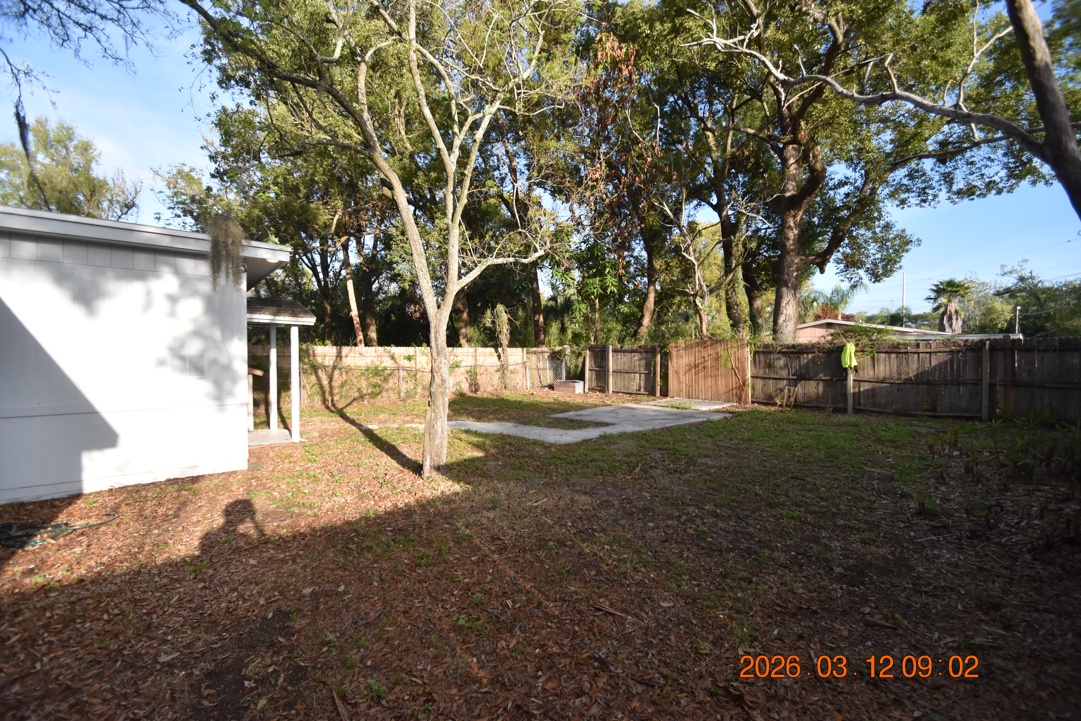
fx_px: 450
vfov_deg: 77.3
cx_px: 540
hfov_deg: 100.4
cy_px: 360
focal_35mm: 15
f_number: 3.5
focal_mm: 10
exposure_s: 1/3000
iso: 800
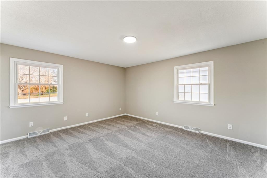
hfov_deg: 104.3
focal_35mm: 14
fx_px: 104
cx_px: 134
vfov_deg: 81.2
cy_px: 89
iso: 400
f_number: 13
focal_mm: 14
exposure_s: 1/6
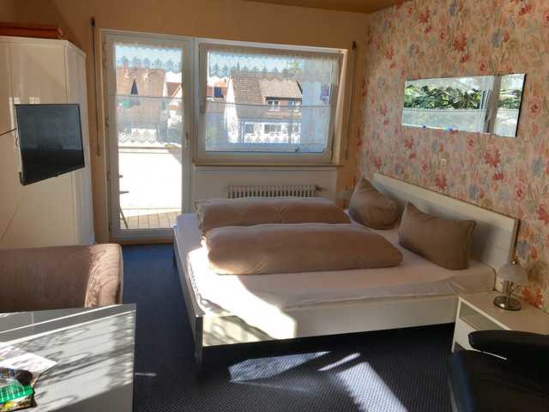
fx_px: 460
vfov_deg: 48.2
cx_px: 274
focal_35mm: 29
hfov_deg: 61.7
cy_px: 206
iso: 25
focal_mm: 4.15
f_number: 2.2
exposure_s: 1/229
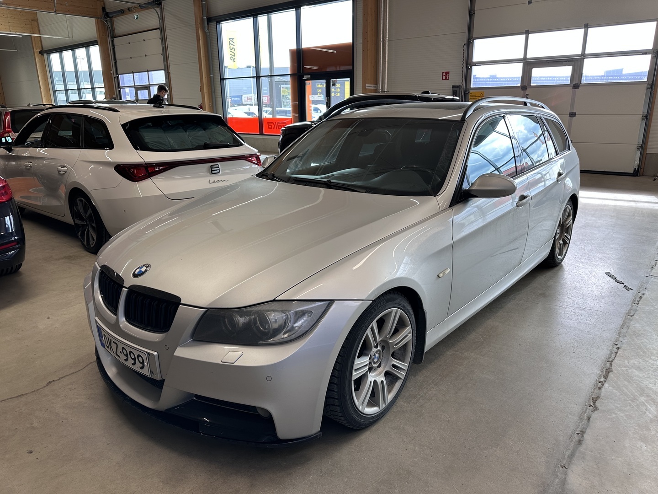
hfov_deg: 71.6
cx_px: 329
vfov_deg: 56.8
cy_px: 247
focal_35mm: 24
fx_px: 456
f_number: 1.78
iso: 64
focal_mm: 6.86
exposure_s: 1/128
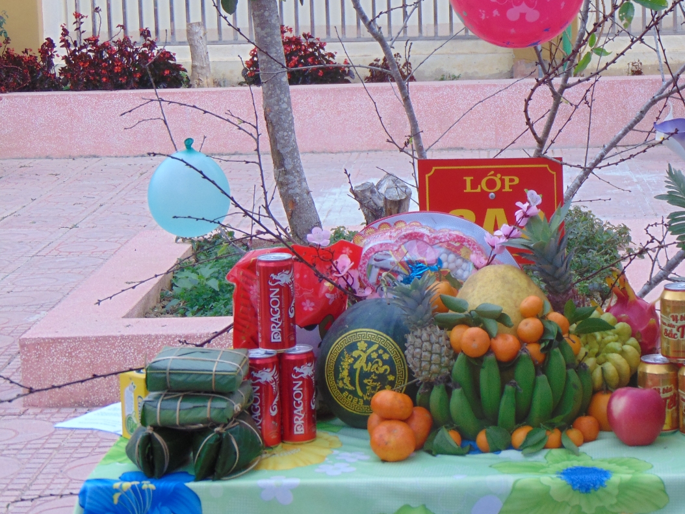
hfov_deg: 19.4
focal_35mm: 101
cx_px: 482
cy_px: 167
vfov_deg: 14.6
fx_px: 1999
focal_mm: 12.8
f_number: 3.7
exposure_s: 1/60
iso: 80
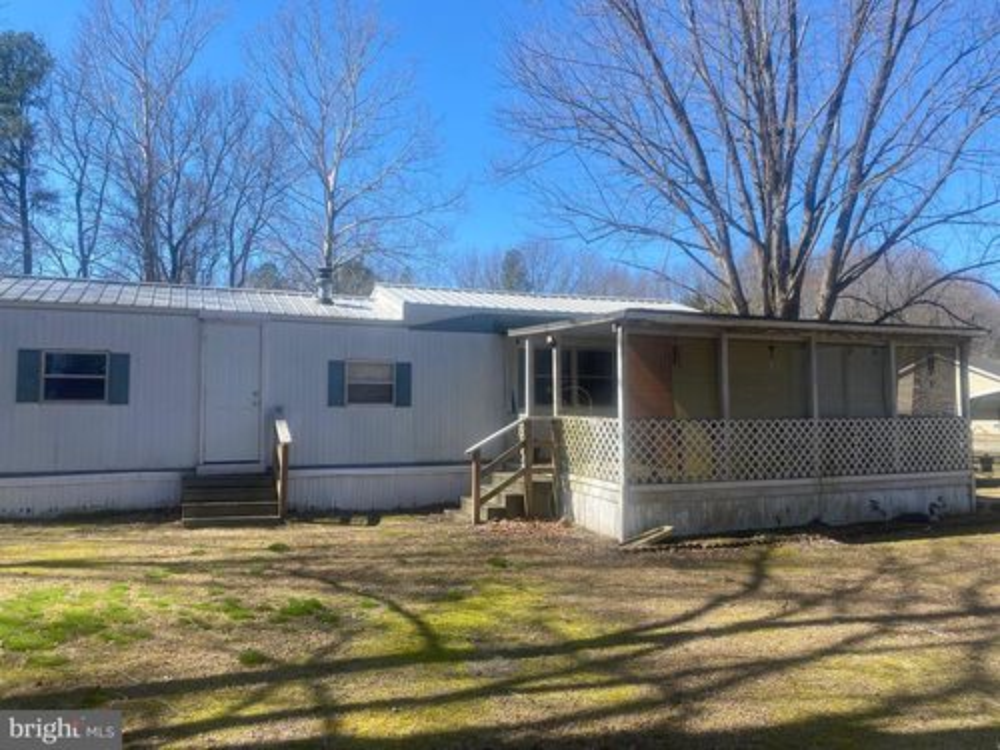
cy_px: 375
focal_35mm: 26
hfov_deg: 67.3
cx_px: 500
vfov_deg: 53.1
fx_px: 751
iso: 32
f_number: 1.8
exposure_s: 1/1585
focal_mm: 4.25
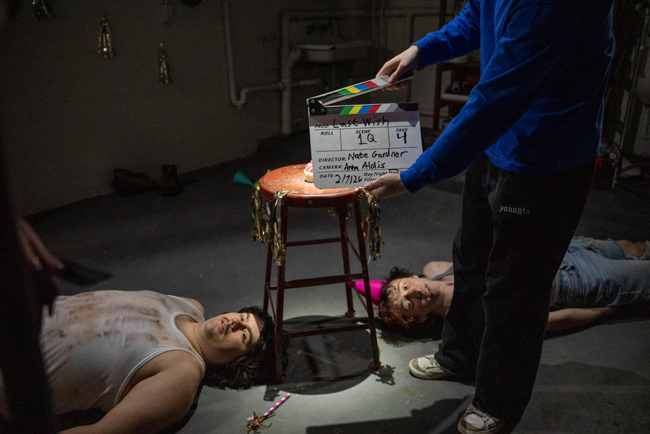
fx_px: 506
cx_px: 325
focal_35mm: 28
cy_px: 217
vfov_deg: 46.5
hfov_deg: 65.4
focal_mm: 28
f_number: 2.8
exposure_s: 1/60
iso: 1600
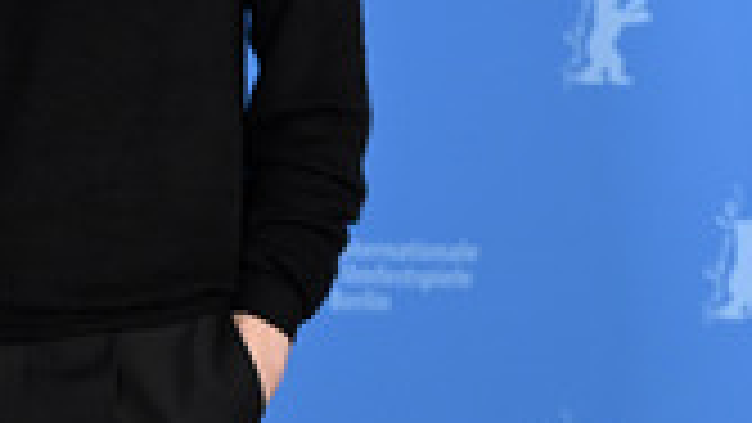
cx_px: -196
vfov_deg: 6.1
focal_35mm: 198
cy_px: -22
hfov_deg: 10.7
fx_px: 3949
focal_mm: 70
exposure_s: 1/640
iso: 1600
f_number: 3.2
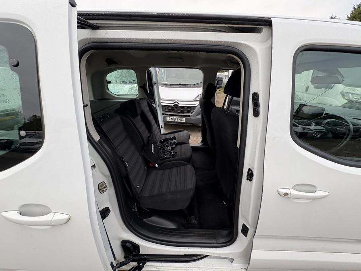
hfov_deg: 102.1
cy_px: 136
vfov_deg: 85.7
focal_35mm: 14
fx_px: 146
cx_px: 180
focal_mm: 2.22
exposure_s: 1/116
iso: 64
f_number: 2.2
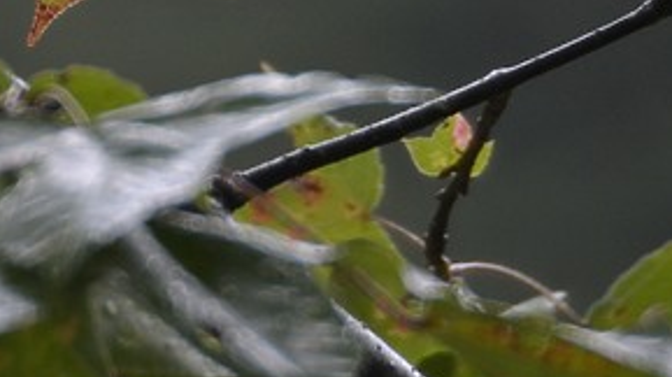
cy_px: -77
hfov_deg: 1.8
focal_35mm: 1175
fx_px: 20920
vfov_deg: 1.0
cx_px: 128
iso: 560
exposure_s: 1/125
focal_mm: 300
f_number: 5.6
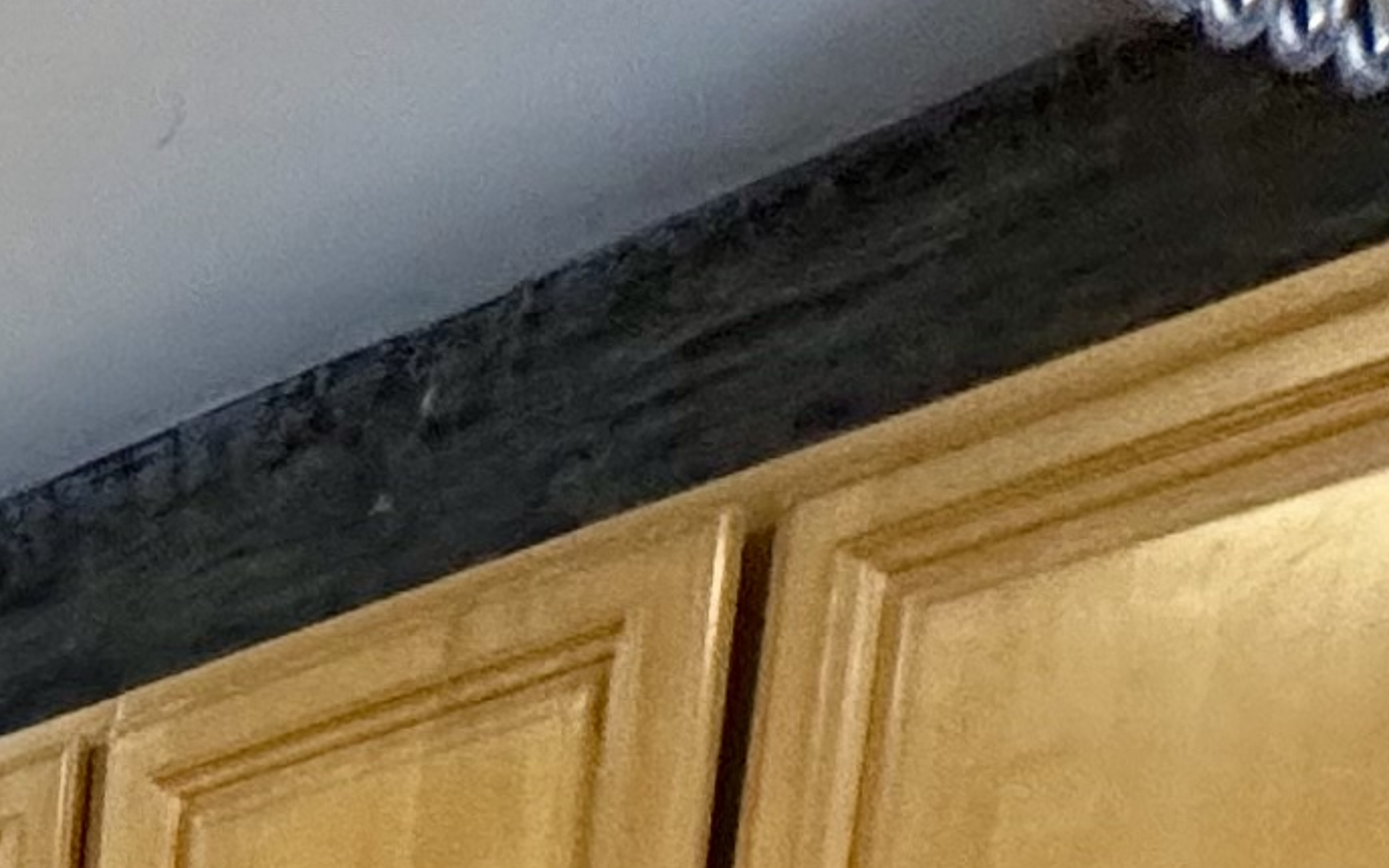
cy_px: 2428
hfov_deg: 17.0
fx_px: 3293
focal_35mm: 87
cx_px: -1458
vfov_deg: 11.1
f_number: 2.2
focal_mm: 2.22
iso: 250
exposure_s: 1/60
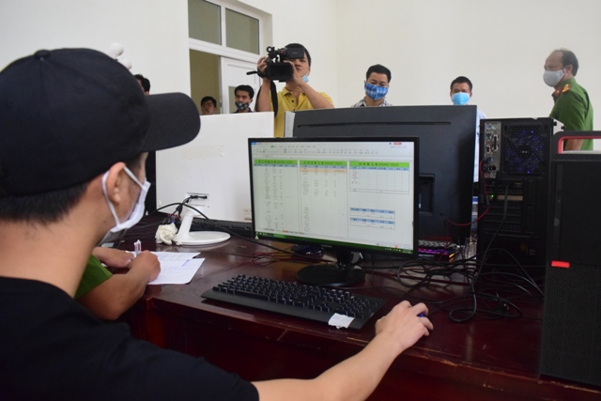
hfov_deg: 67.4
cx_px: 300
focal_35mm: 27
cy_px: 200
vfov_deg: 48.0
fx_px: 451
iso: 4000
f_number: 5.6
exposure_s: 1/320
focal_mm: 18
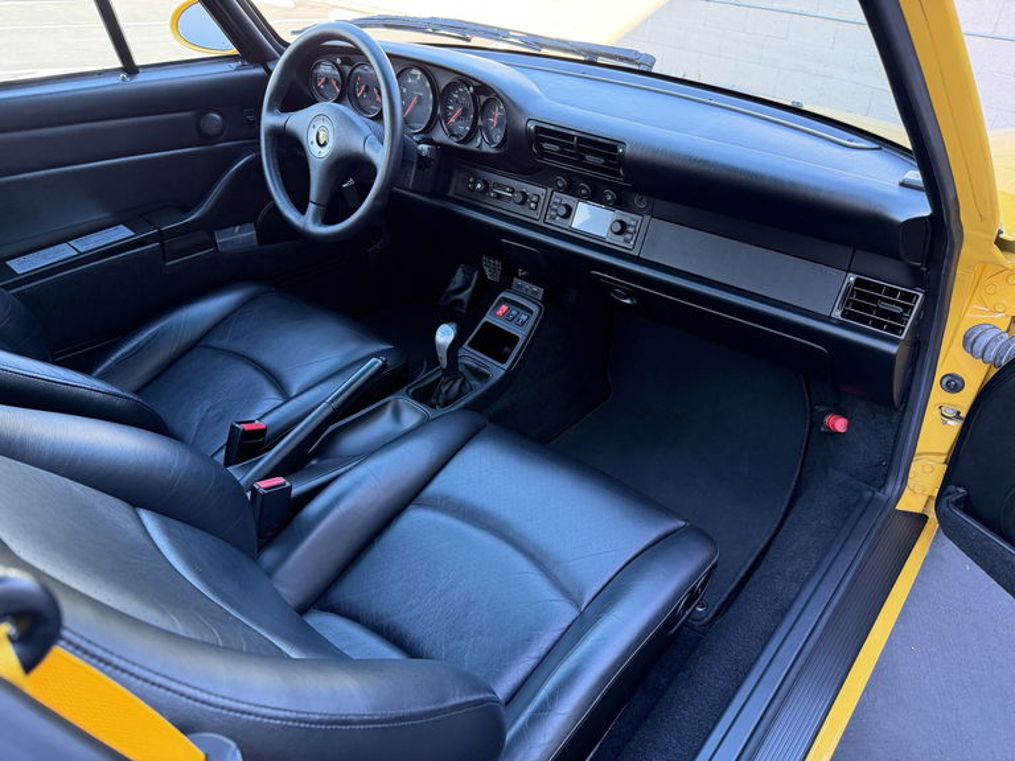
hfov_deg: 71.6
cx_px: 508
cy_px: 380
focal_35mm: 24
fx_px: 704
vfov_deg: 56.8
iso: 200
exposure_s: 1/99
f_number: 1.78
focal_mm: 6.76
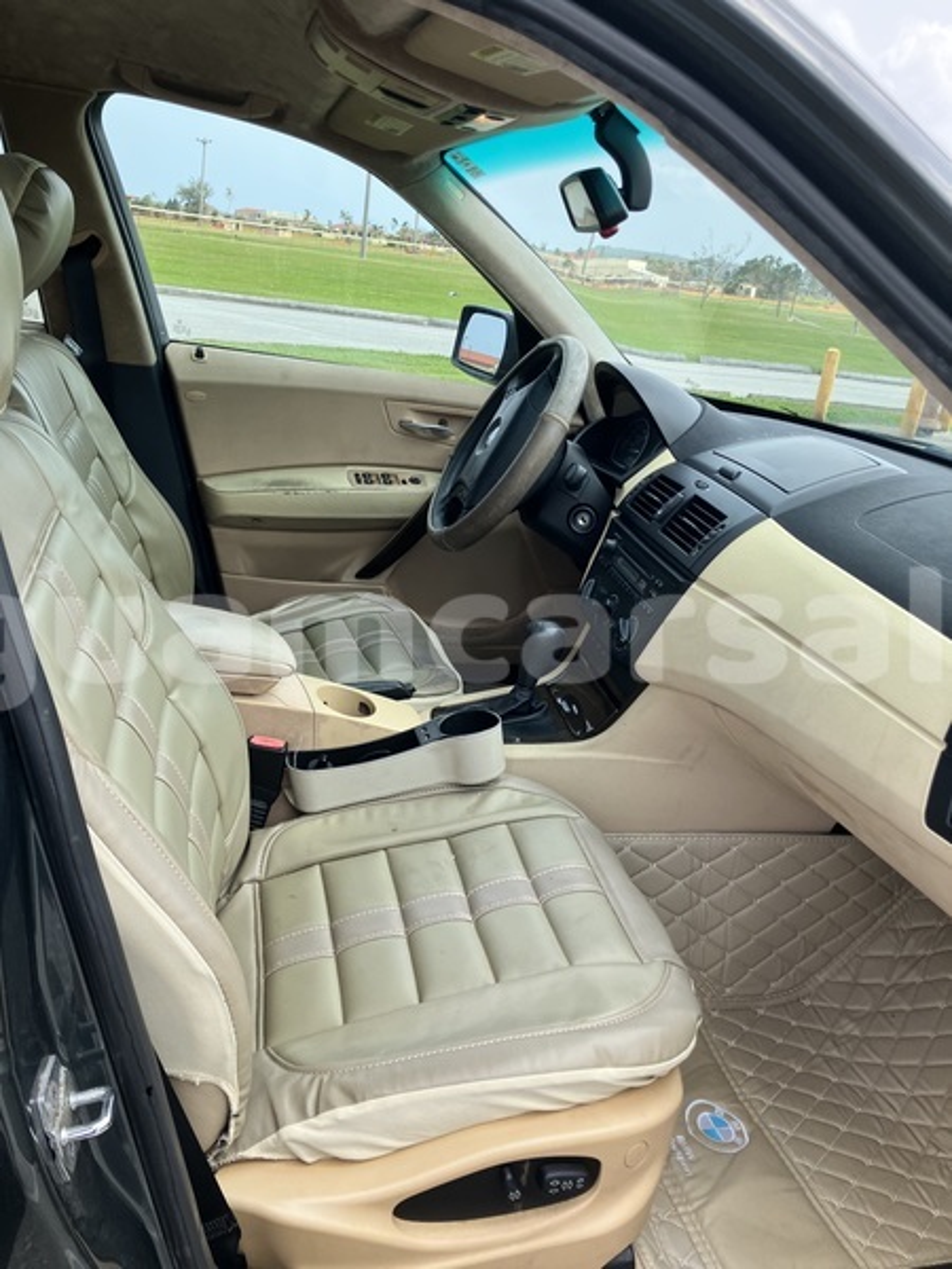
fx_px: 1027
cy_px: 634
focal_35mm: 28
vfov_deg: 63.4
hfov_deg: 49.7
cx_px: 476
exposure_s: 1/540
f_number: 1.8
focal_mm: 3.99
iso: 32
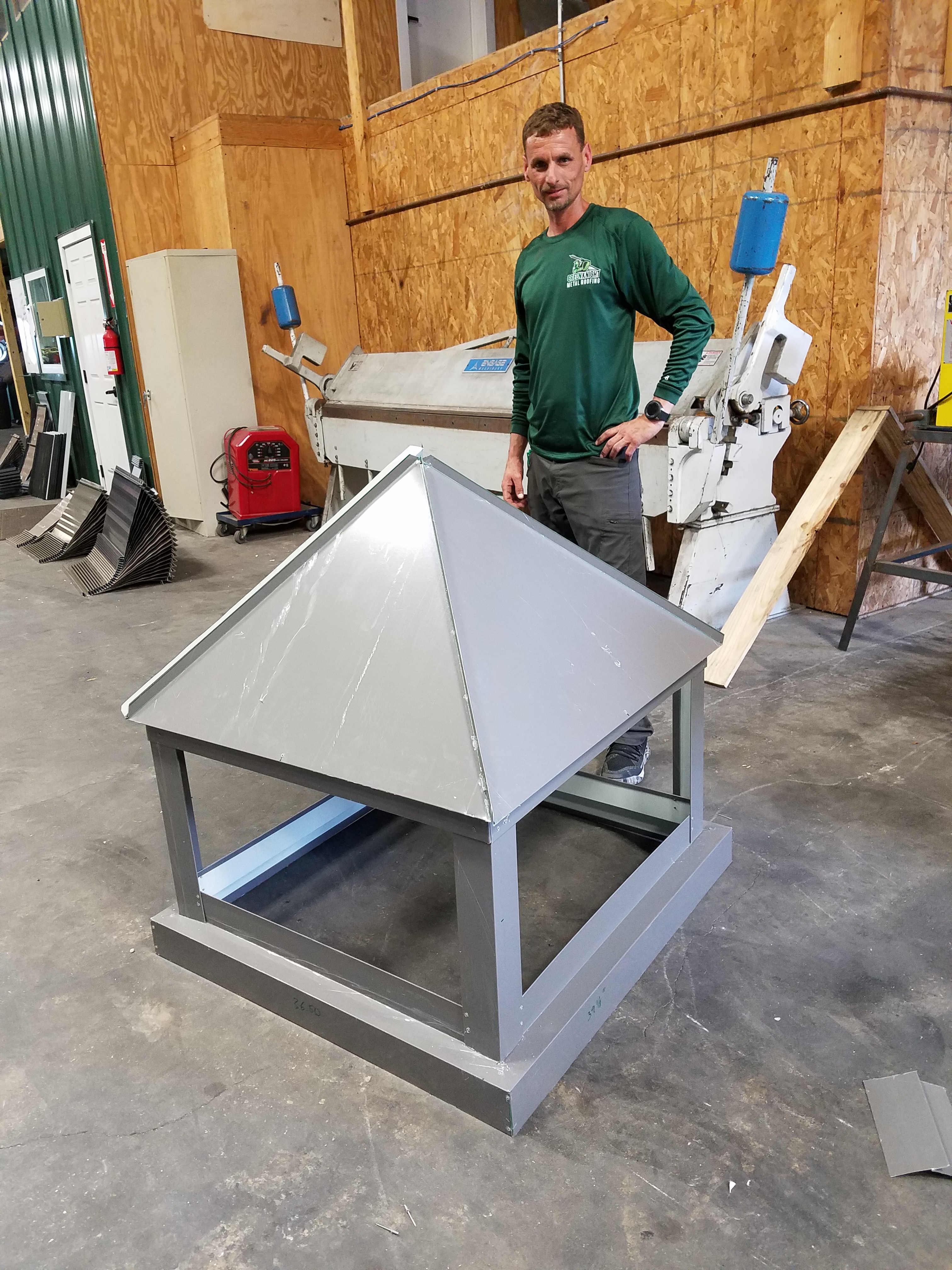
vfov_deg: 67.3
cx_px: 476
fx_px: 953
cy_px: 635
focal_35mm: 26
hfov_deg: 53.1
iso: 160
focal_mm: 4.2
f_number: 1.7
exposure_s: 1/30
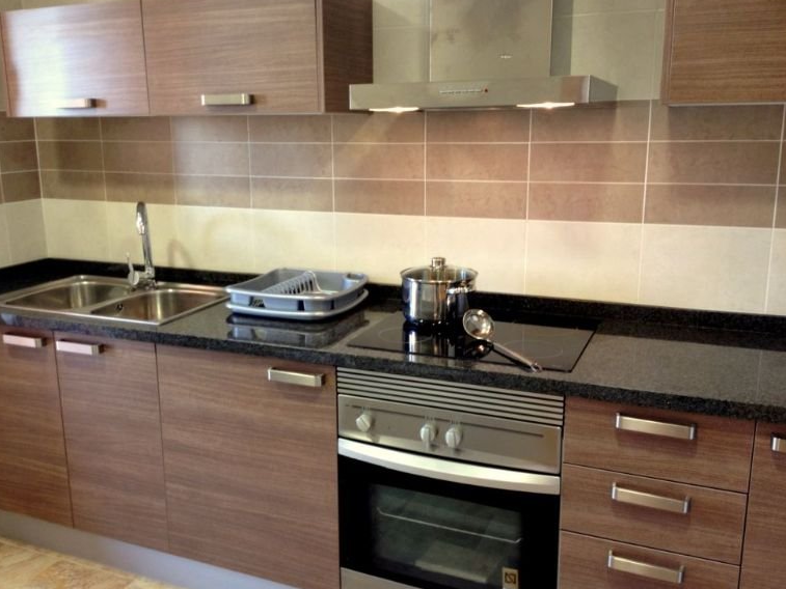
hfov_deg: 50.1
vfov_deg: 38.7
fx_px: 840
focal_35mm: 37
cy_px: 286
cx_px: 372
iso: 80
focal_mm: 4.28
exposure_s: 1/20
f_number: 2.4
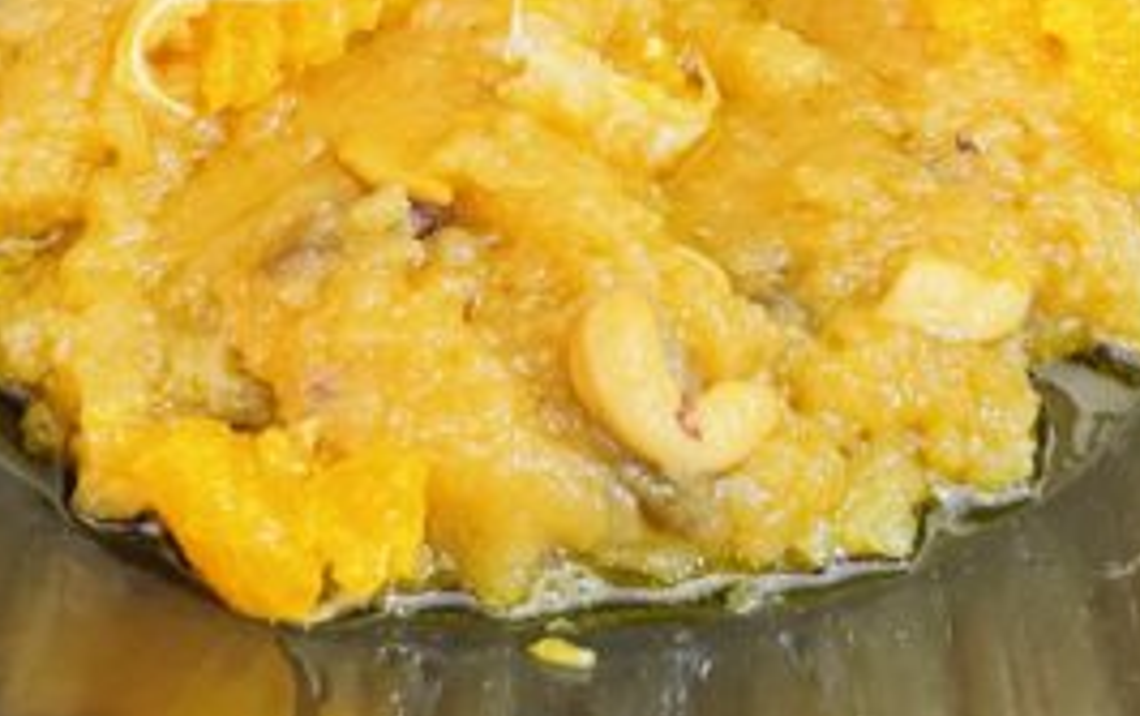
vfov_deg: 21.0
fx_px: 1866
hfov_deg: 33.8
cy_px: 2
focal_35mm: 60
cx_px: 450
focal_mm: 4.2
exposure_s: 1/60
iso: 400
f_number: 1.6
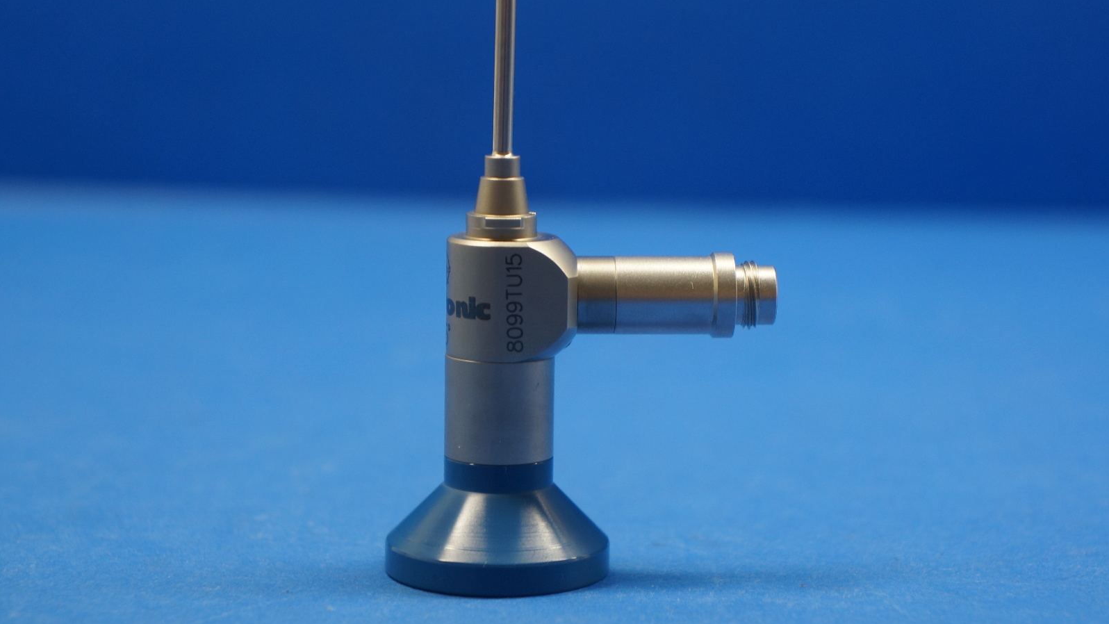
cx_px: 554
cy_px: 312
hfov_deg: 24.6
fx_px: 2545
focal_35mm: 87
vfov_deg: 14.0
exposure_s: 1/60
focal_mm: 55
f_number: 5.6
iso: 400
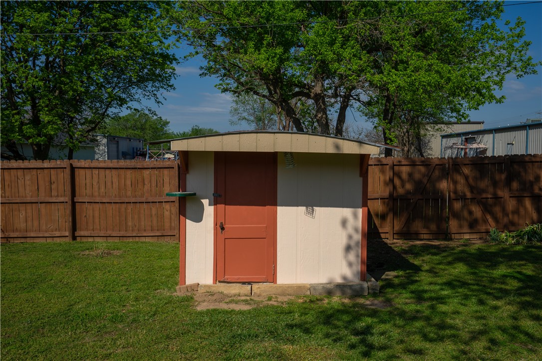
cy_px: 180
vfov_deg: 37.9
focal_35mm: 35
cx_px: 271
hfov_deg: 54.4
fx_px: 527
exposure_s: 1/200
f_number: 11
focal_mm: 35
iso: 100
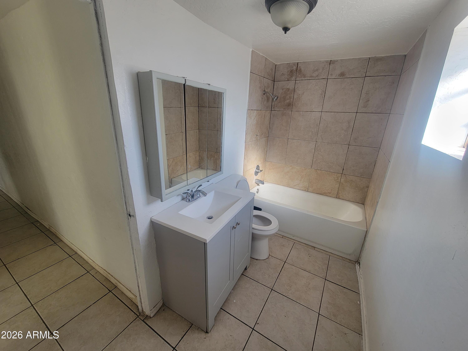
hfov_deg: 106.2
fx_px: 176
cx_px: 234
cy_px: 176
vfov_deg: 89.9
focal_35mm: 13
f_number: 2.2
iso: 64
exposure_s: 1/60
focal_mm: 2.2
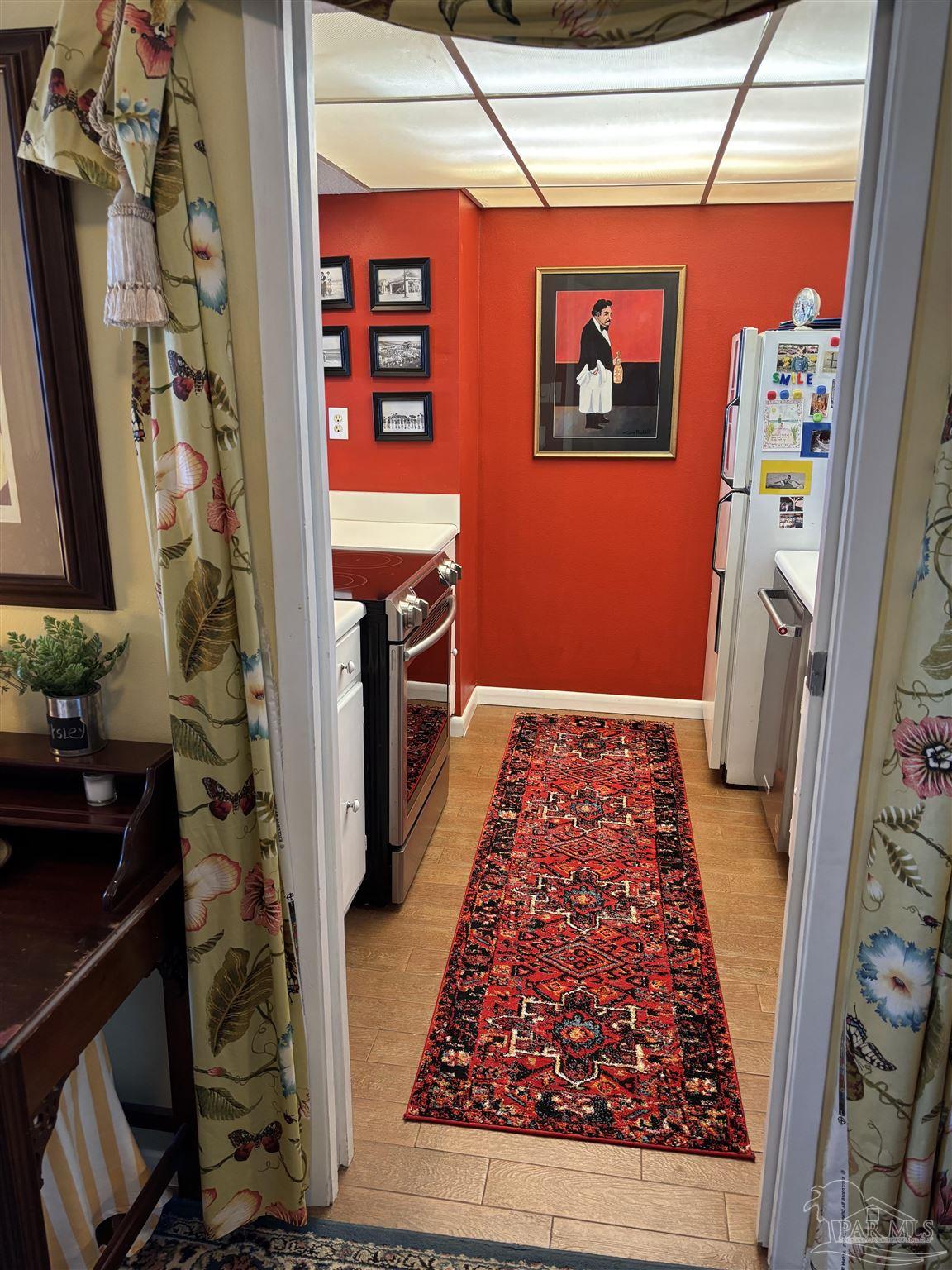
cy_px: 635
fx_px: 953
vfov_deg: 67.3
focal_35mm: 26
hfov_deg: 53.1
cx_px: 476
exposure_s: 1/60
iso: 200
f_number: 1.6
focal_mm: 5.96
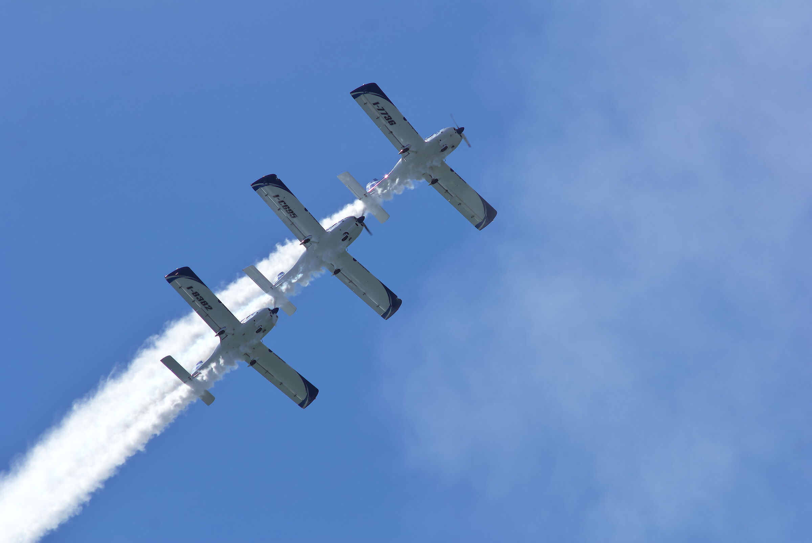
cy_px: 272
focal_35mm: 450
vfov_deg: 3.1
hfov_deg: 4.6
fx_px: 10163
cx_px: 406
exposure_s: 1/800
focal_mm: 300
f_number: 8
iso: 100
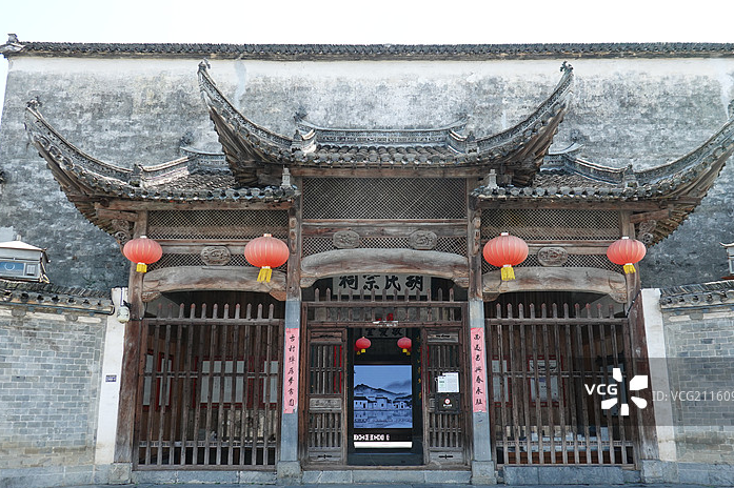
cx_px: 382
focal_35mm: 31
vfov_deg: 42.3
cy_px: 261
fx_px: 632
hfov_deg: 60.3
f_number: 4.5
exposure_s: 1/200
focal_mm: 10.17
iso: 125
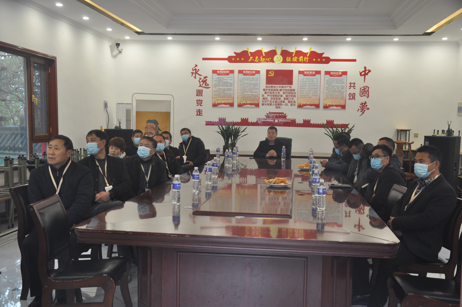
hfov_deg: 51.3
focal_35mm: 38
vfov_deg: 35.4
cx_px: 231
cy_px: 154
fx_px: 481
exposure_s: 1/50
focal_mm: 25
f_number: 4
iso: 800
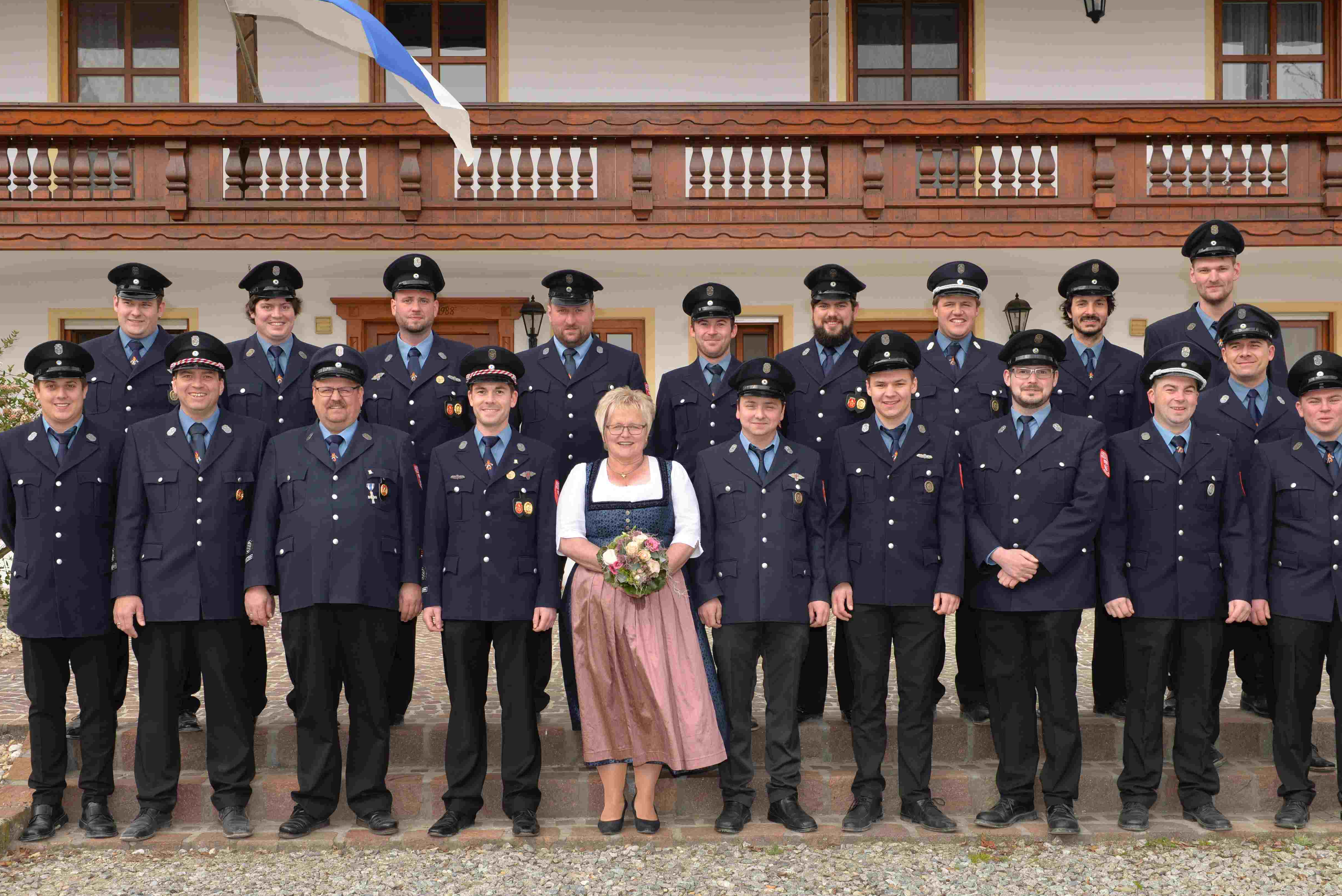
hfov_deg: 46.4
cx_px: 659
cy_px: 521
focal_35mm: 42
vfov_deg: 31.9
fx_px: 1566
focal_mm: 34
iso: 200
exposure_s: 1/200
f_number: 8
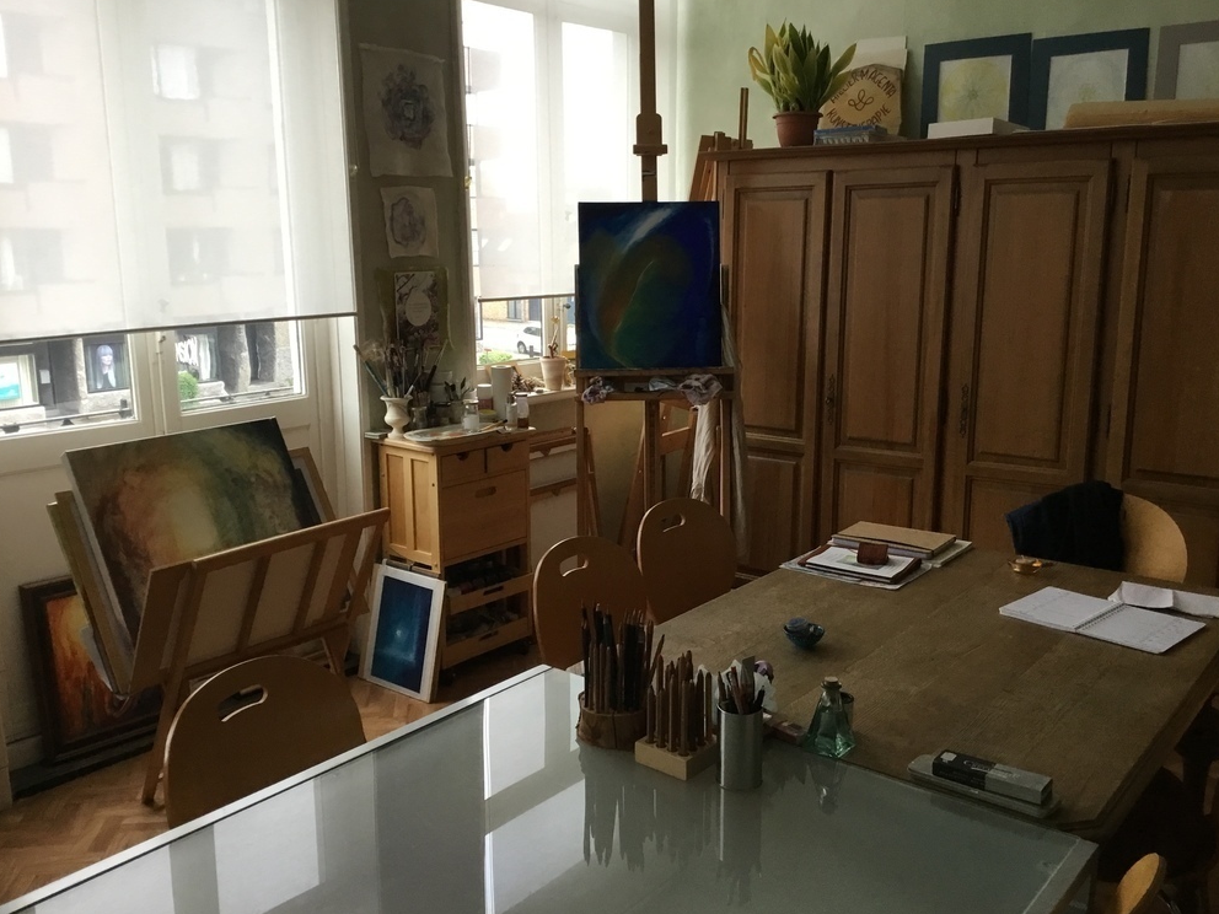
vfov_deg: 44.2
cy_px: 458
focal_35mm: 32
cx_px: 625
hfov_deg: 56.8
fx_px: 1127
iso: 50
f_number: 2.4
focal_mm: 3.3
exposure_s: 1/33
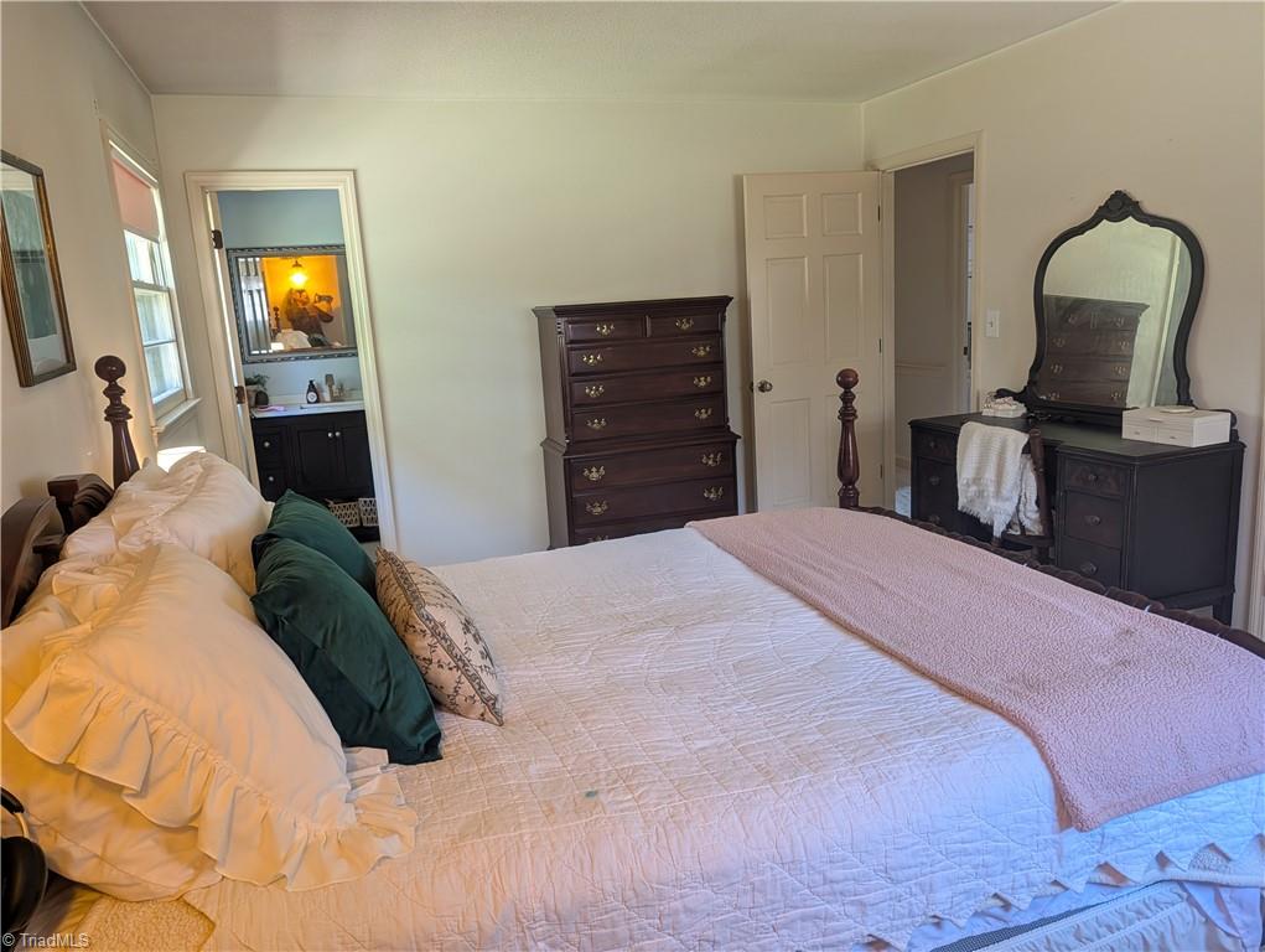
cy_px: 476
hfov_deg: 71.5
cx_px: 632
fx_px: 878
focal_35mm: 24
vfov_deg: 56.9
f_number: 1.68
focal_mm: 6.9
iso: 484
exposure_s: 1/120
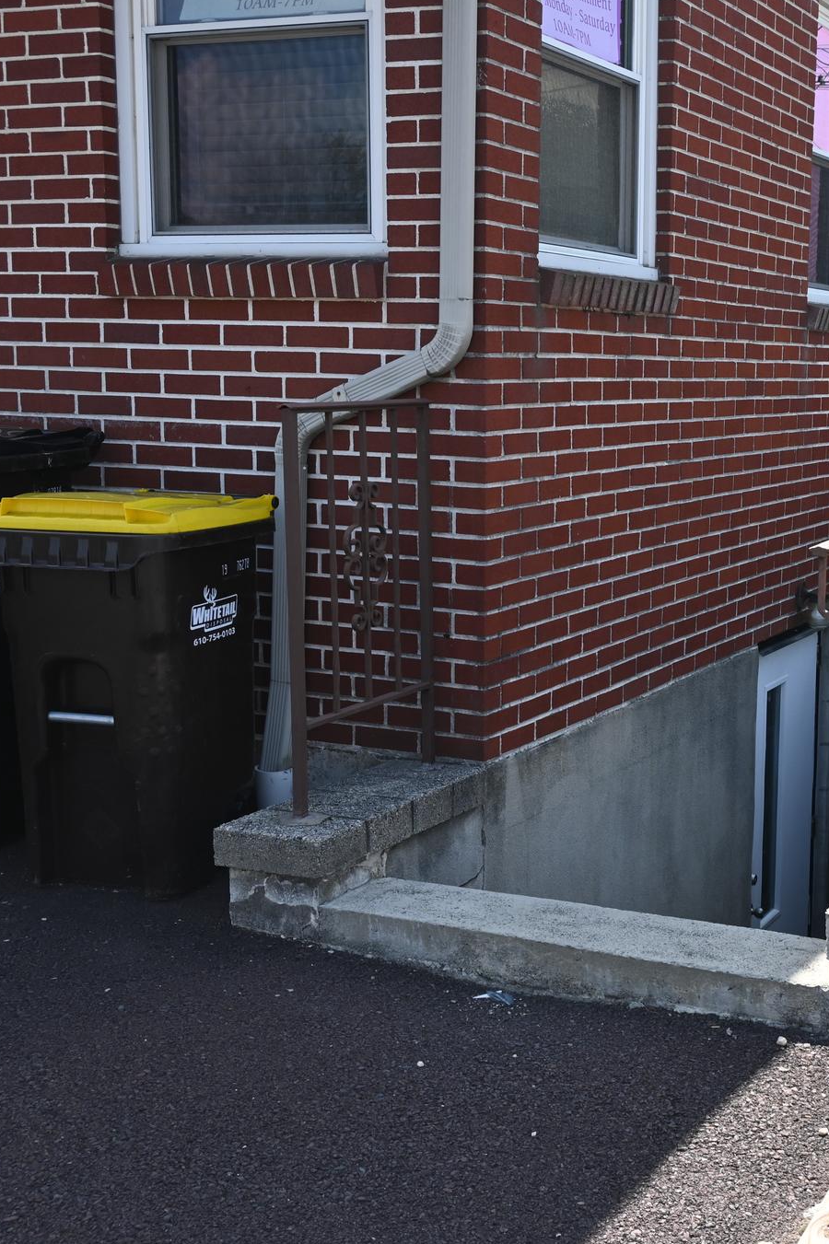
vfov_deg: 41.3
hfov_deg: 27.4
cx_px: 708
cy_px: 623
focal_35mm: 48
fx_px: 1650
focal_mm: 21
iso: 200
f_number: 5.6
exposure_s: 1/250
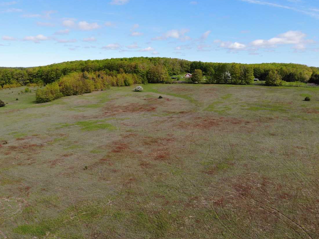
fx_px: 258
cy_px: 131
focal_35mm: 28
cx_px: 153
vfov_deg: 49.7
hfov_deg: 63.4
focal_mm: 4.5
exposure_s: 1/820
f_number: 2.8
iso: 100
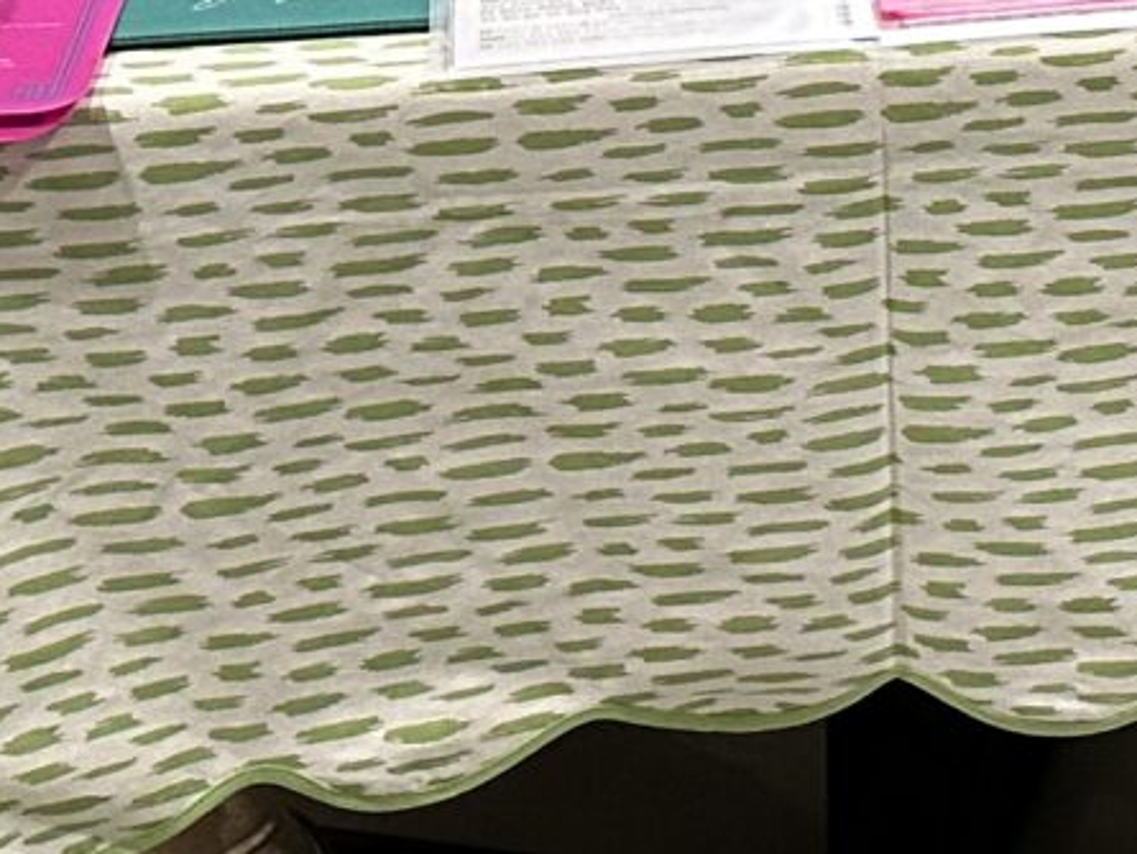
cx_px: 1339
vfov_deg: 9.9
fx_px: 4534
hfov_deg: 13.9
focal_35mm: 138
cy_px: -903
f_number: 1.78
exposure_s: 1/60
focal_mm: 6.86
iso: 400
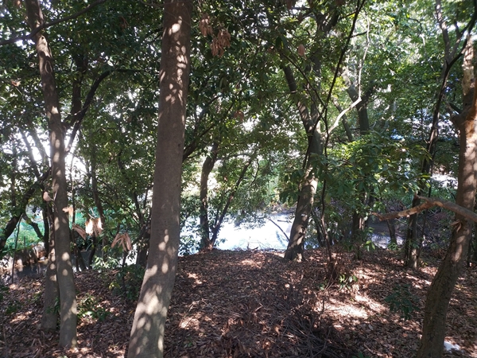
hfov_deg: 56.8
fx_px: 441
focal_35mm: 32
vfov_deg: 44.2
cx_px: 238
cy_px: 179
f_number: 2
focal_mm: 4.5
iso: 130
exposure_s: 1/50
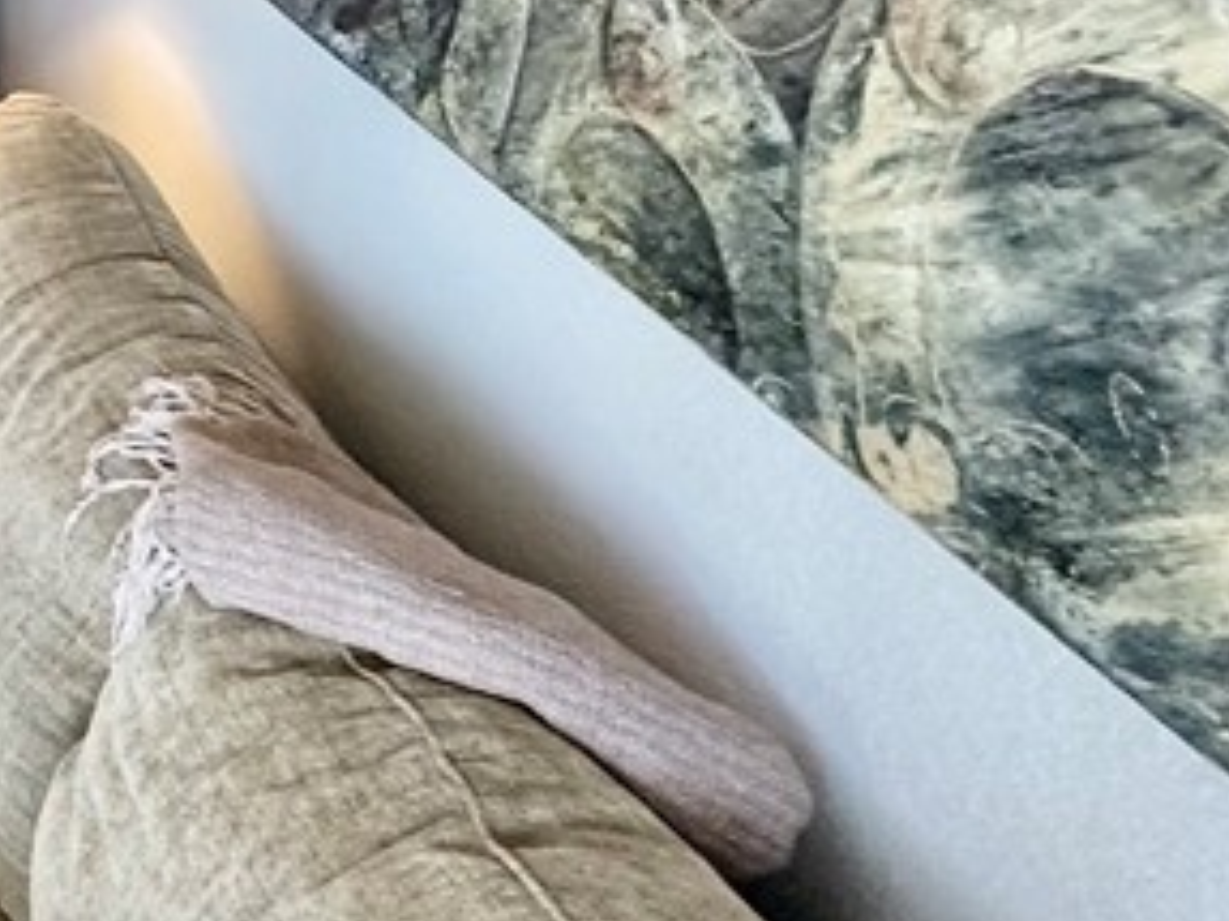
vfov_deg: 24.5
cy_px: -347
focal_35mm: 50
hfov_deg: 22.8
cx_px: -938
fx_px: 1774
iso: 320
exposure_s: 1/120
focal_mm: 2.22
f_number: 2.2
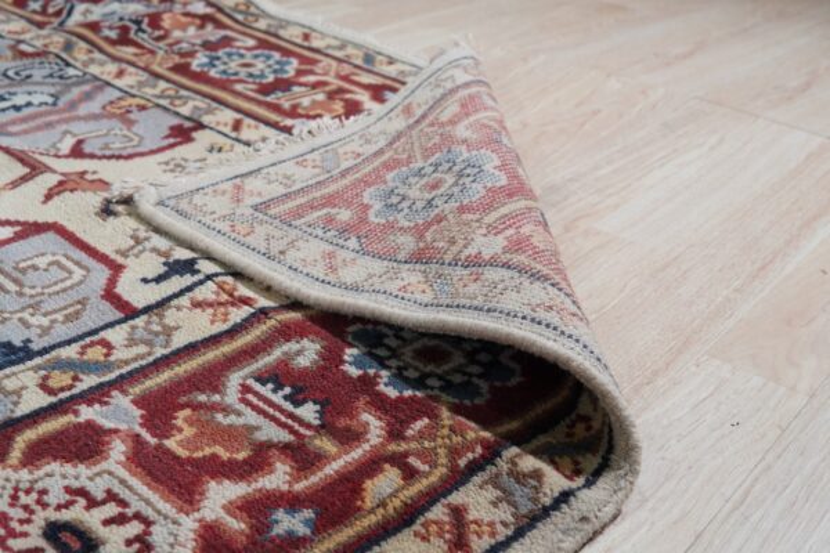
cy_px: 276
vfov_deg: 29.9
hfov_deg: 43.6
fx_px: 1037
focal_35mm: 45
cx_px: 415
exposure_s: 1/125
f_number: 5
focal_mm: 30
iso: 500
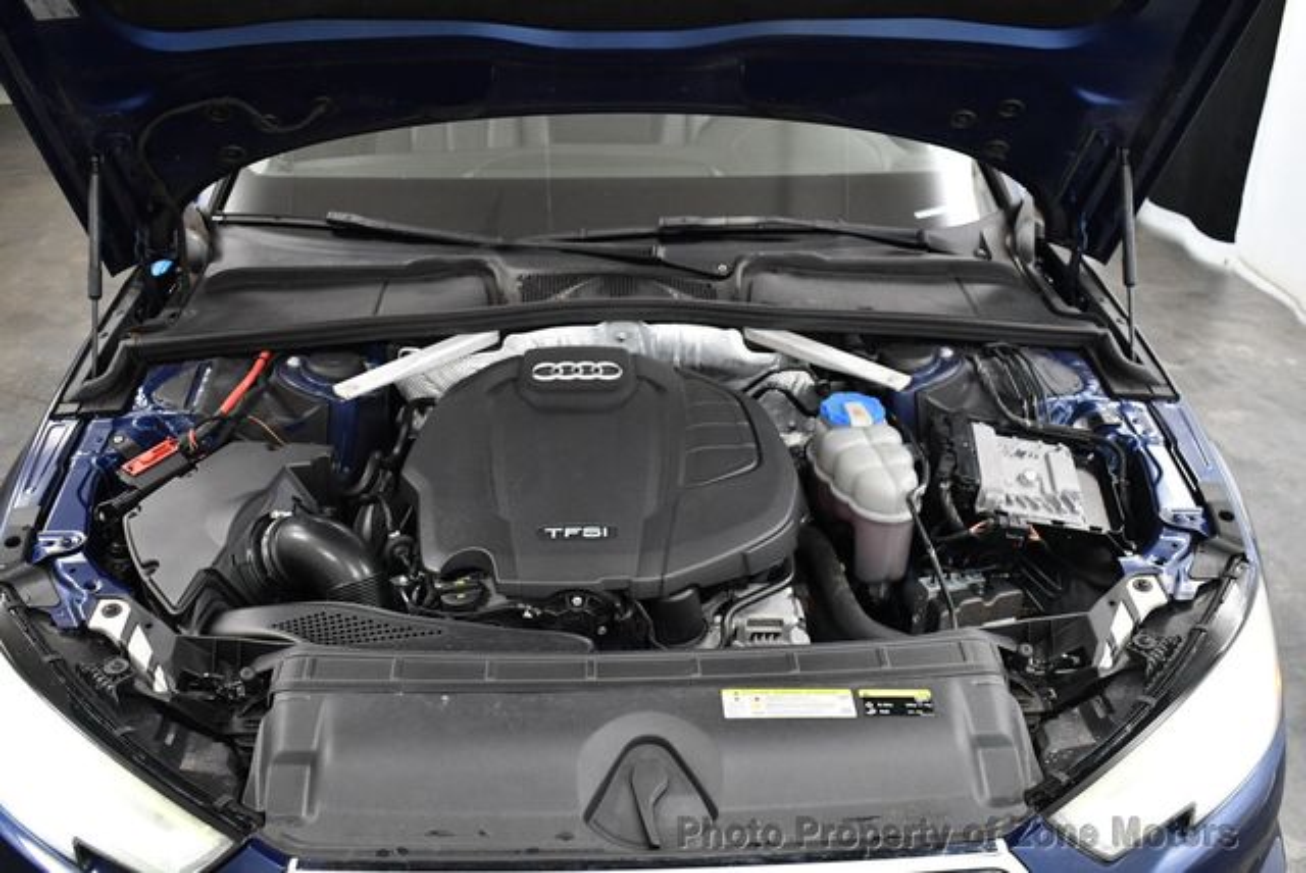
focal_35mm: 36
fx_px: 1307
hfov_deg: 53.1
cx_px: 653
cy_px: 436
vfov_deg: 36.9
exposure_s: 1/125
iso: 1600
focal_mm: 18
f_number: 3.5
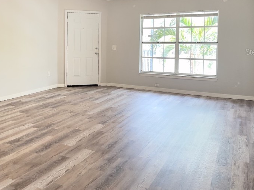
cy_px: 52
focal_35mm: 36
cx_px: 90
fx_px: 264
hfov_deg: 50.7
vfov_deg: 38.8
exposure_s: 1/134
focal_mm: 6.86
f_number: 1.78
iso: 80
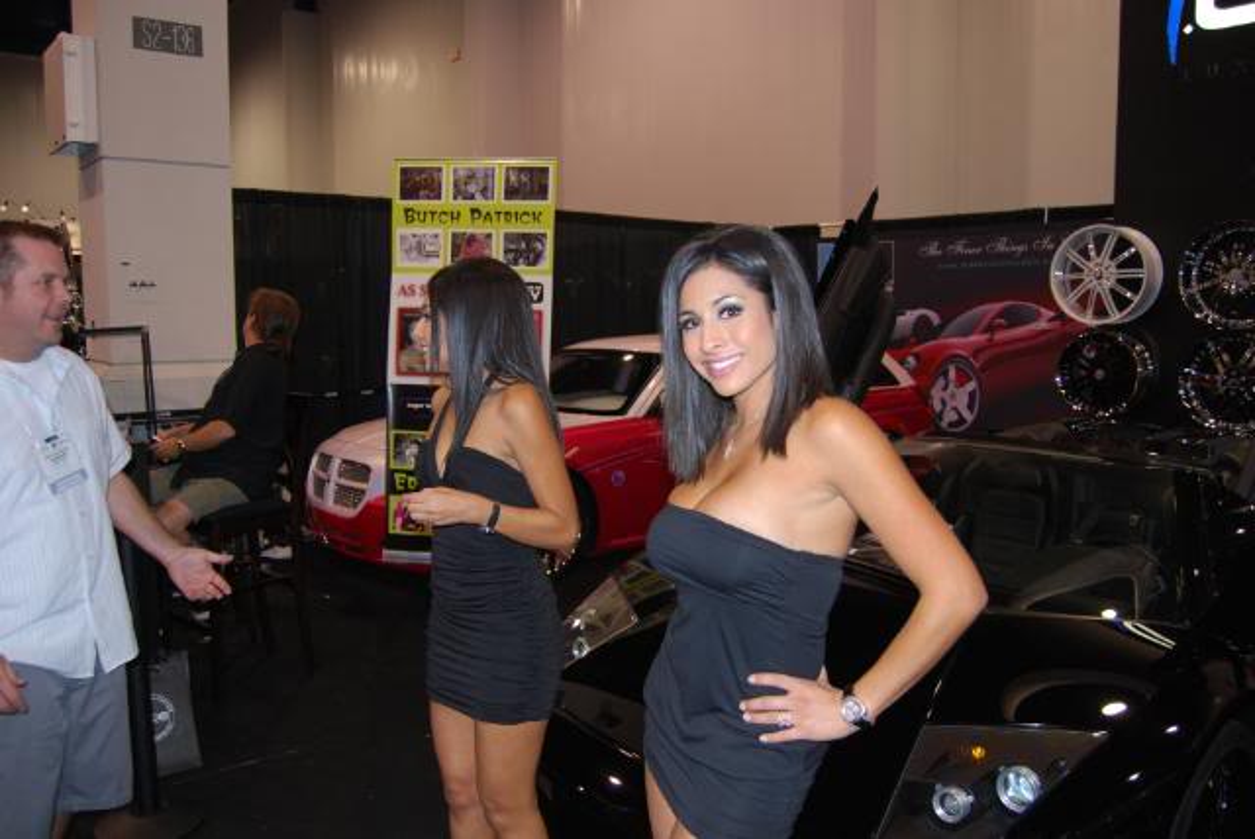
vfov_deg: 48.0
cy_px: 420
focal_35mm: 27
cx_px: 628
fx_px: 942
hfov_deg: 67.3
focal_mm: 18
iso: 200
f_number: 3.5
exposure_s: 1/60
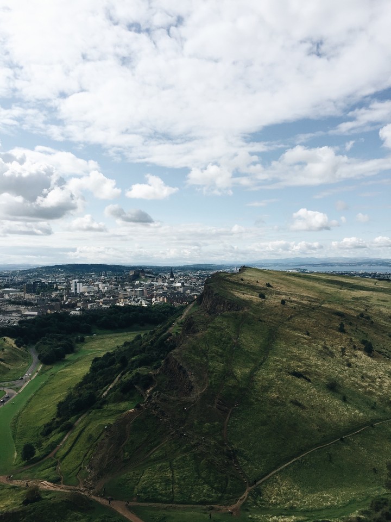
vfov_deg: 61.7
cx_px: 196
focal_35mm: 29
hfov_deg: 48.2
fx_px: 437
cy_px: 261
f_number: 2.2
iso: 32
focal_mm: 4.15
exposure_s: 1/2475
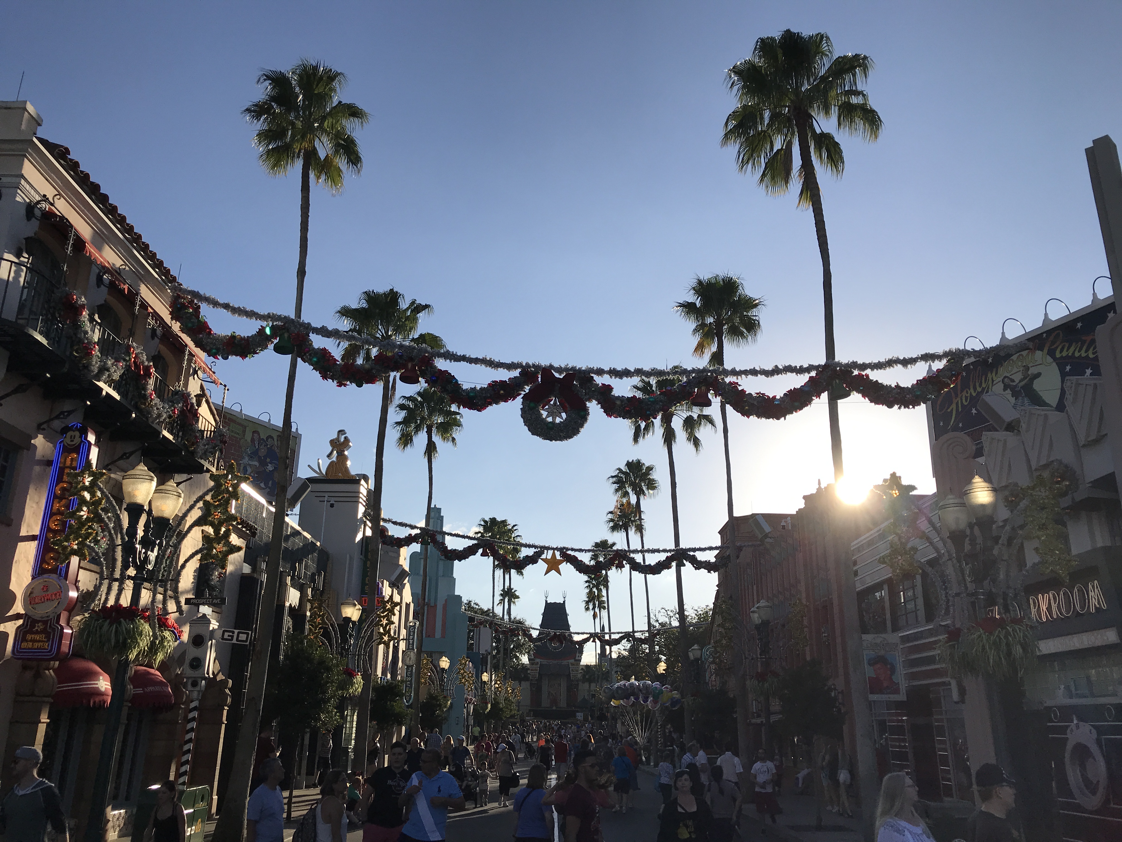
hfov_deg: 63.4
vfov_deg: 49.7
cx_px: 561
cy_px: 421
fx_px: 908
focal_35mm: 28
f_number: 1.8
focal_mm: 3.99
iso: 20
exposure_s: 1/4367
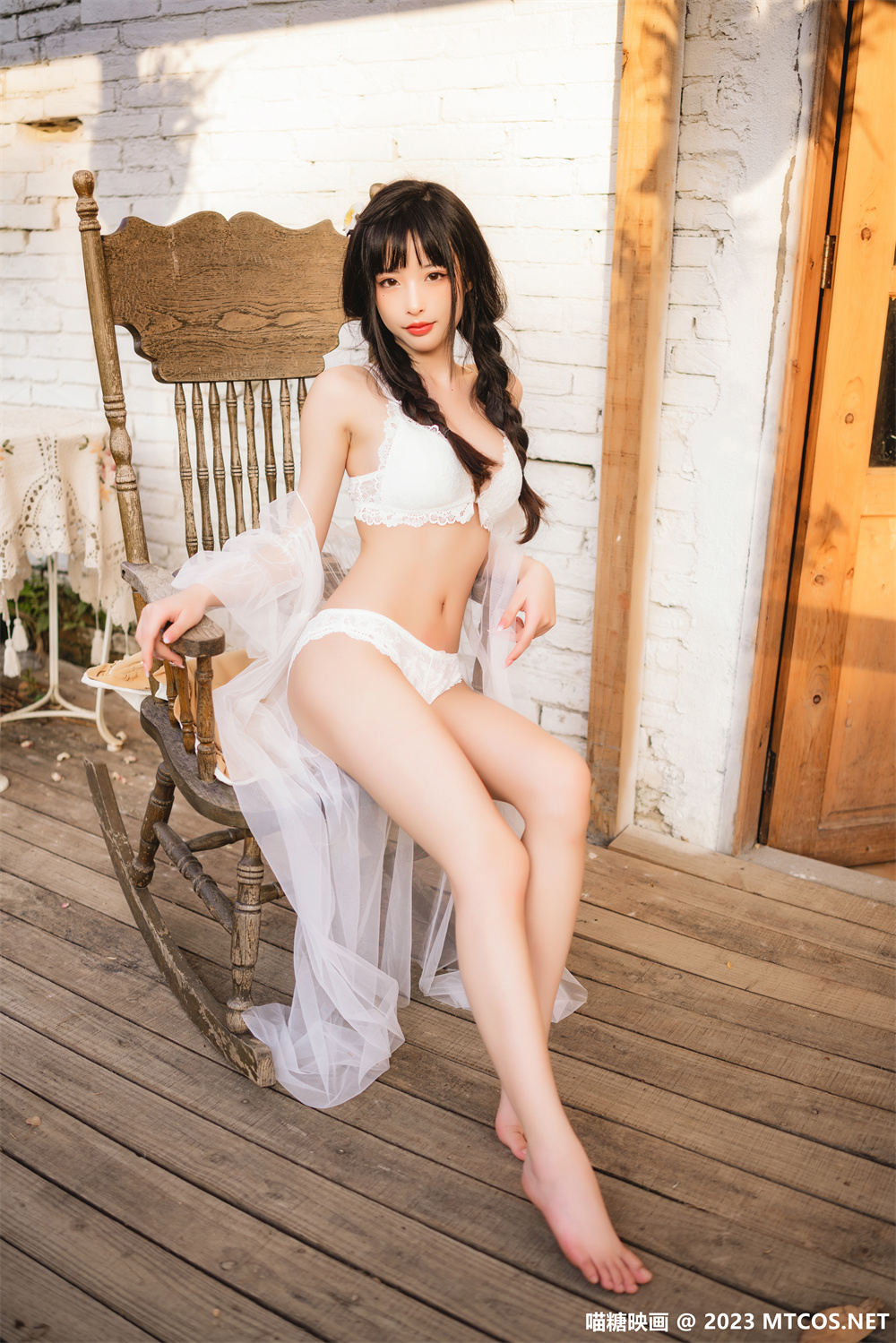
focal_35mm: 35
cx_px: 448
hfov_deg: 37.9
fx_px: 1306
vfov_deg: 54.4
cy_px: 672
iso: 50
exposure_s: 1/250
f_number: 2
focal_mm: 35
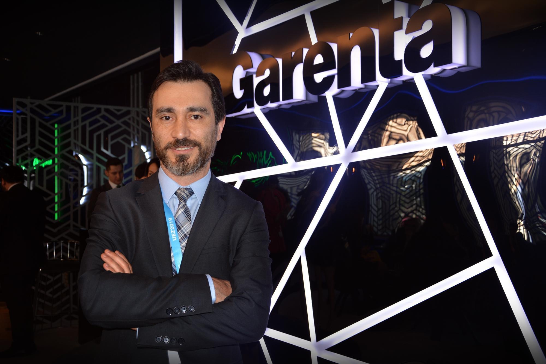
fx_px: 637
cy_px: 182
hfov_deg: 46.4
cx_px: 273
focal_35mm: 42
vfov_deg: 31.9
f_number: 4
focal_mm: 28
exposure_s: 1/60
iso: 400
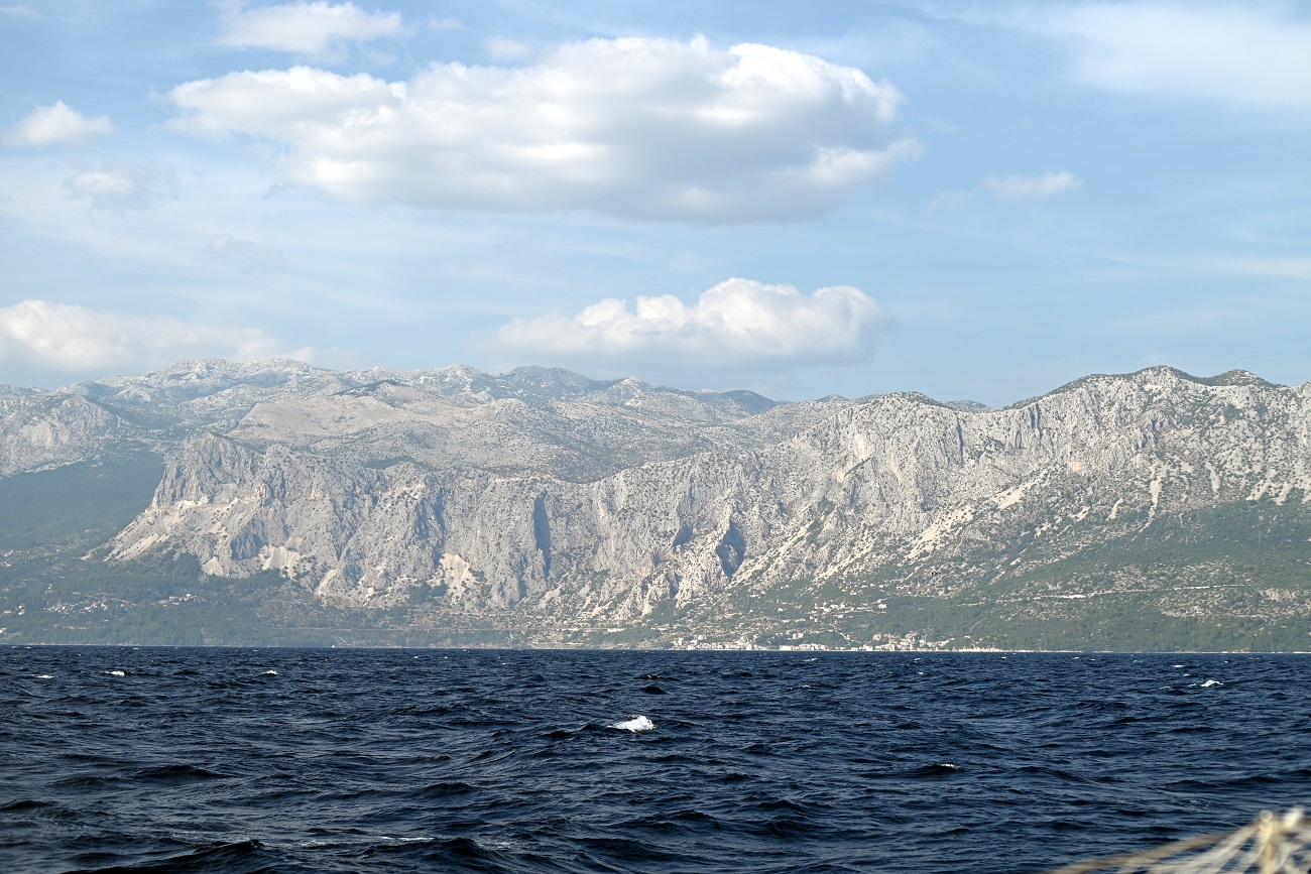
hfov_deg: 28.8
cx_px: 656
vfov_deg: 19.5
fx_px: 2549
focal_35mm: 70
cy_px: 437
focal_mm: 70
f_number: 6.3
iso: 100
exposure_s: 1/640
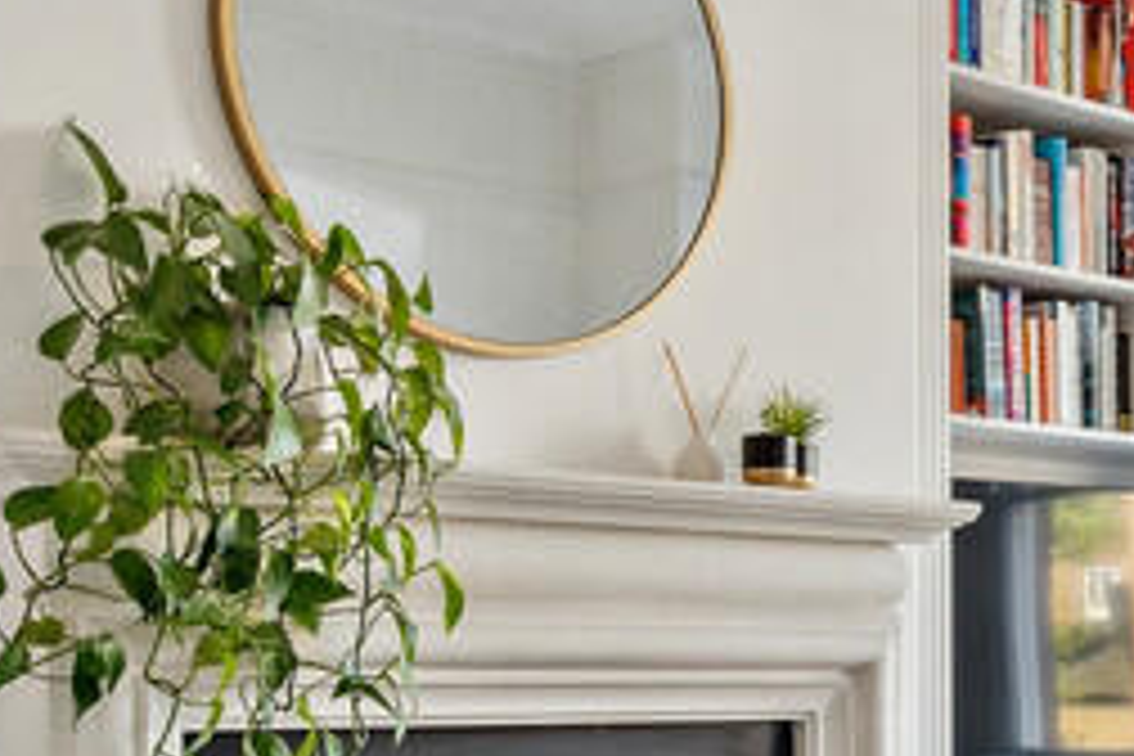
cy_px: 650
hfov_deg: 26.6
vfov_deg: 19.1
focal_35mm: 70
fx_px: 2212
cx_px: 1228
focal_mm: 17.3
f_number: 9
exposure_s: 1/6
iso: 200
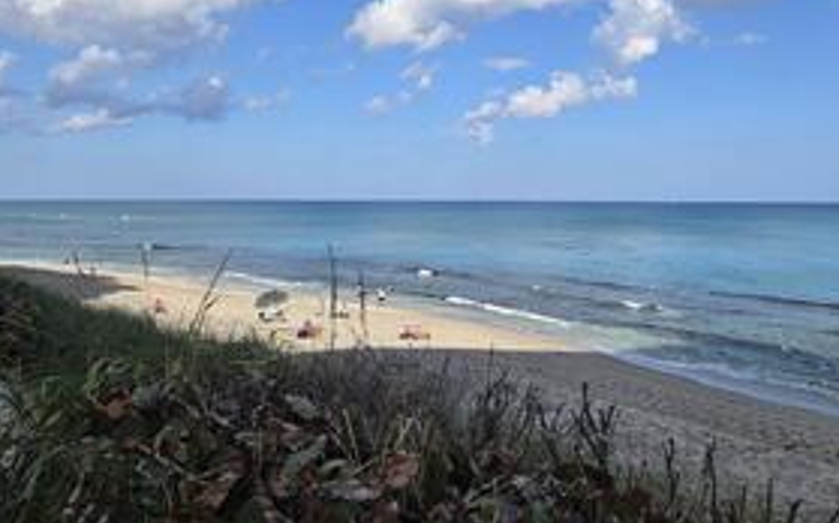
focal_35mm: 35
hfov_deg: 55.0
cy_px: 135
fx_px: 800
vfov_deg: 35.5
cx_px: 493
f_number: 1.8
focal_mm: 5.4
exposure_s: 1/2443
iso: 25
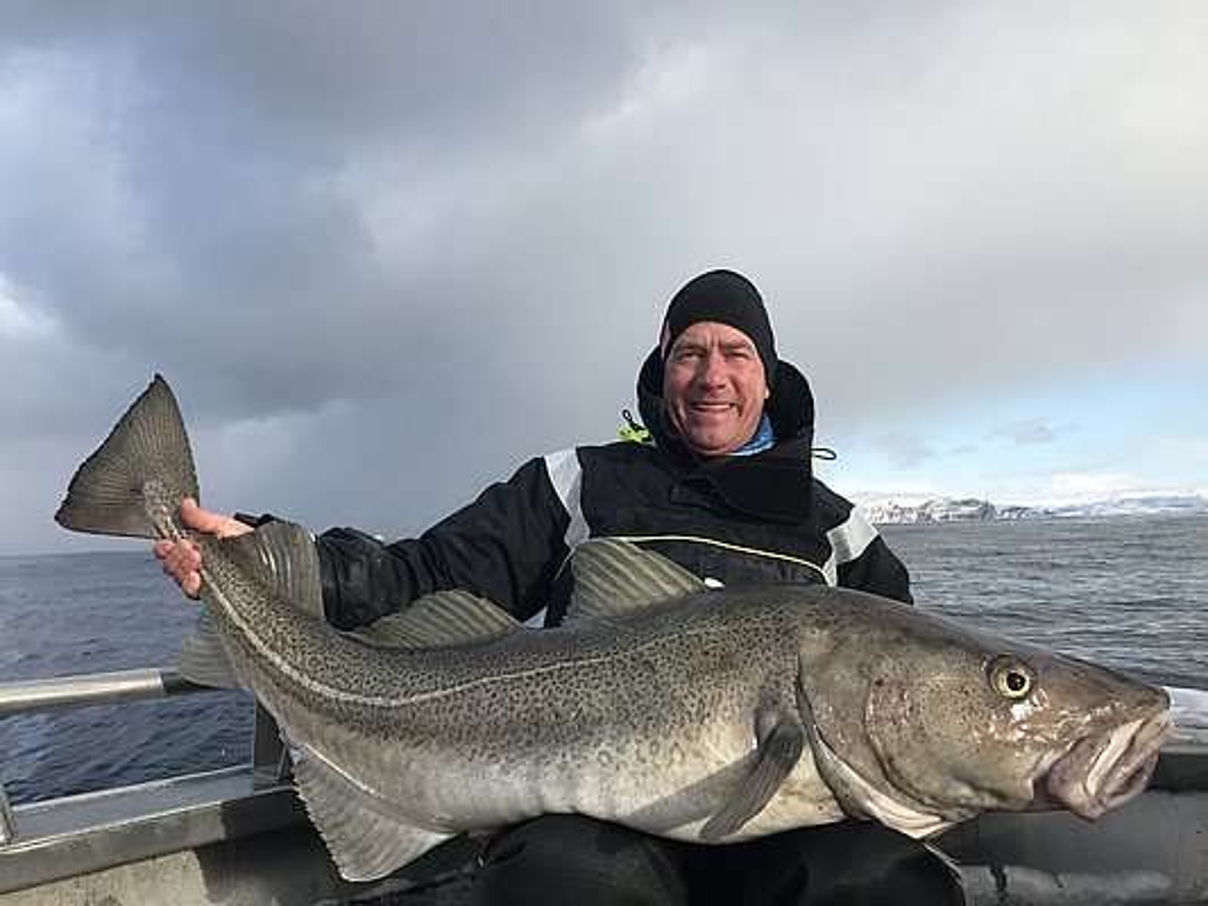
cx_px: 604
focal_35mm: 28
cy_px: 453
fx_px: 977
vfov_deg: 49.8
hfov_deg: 63.4
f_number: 1.8
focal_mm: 3.99
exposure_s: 1/1244
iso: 20
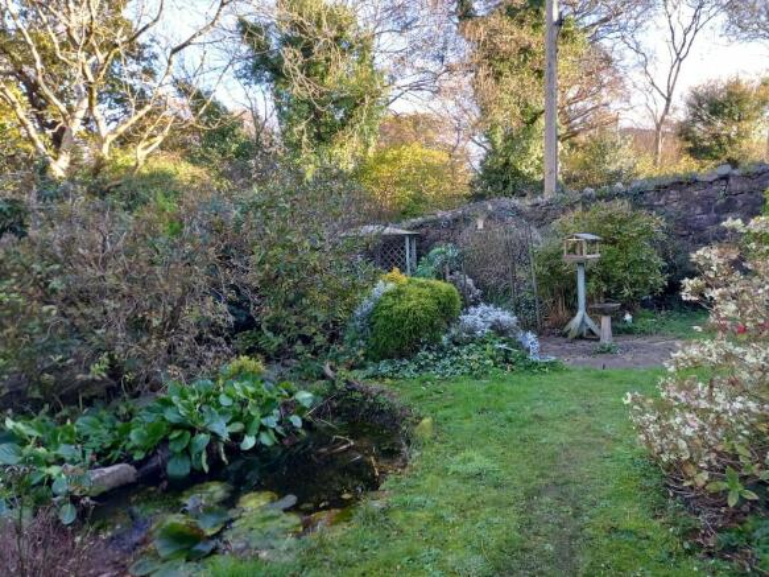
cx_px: 384
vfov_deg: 54.9
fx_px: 555
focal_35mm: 25
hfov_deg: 69.4
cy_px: 288
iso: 64
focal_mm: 4.6
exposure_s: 1/50
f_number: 2
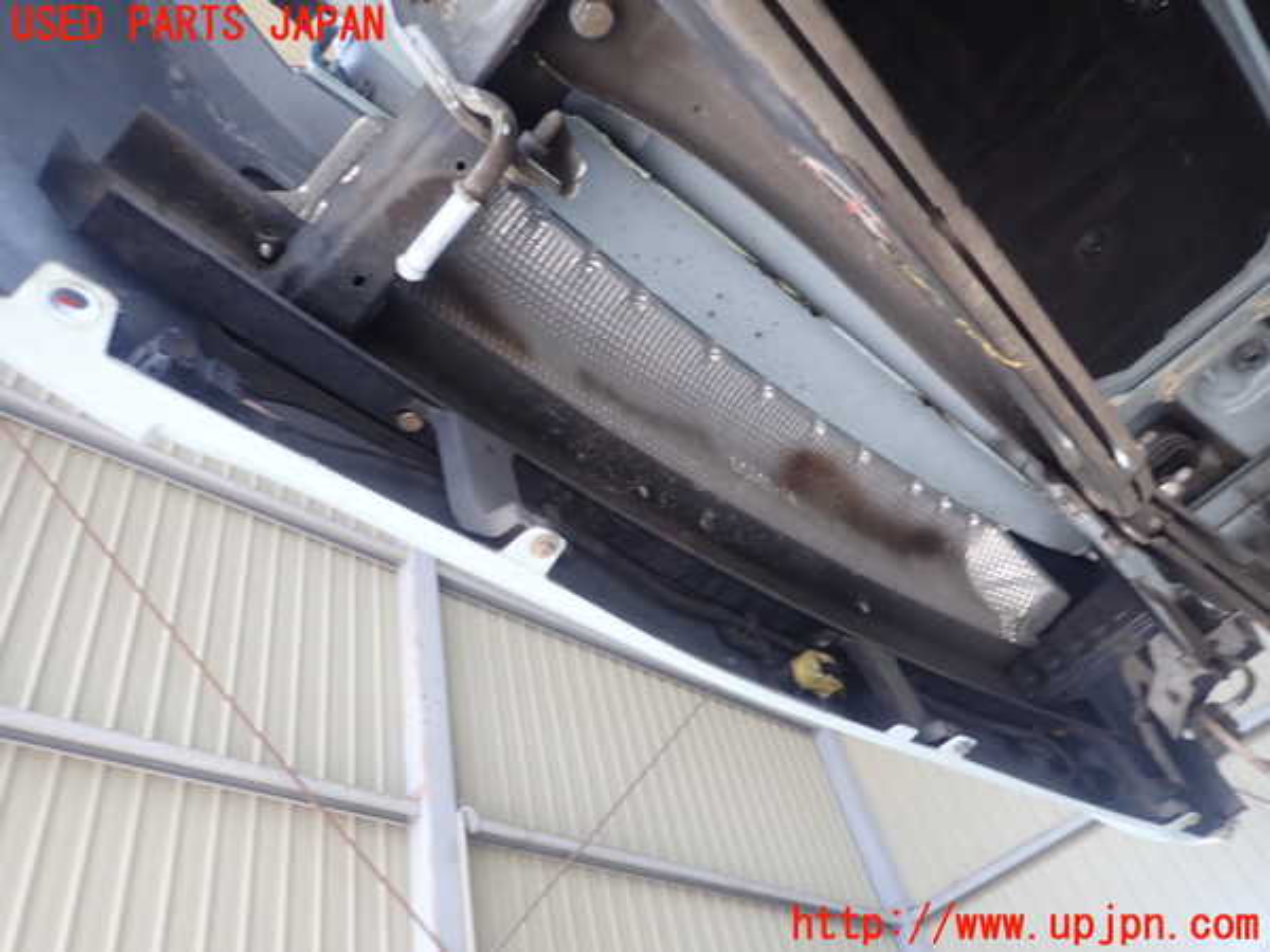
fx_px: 917
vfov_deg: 54.9
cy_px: 476
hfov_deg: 69.4
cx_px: 635
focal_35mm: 25
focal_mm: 4.5
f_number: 2
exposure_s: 1/40
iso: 200
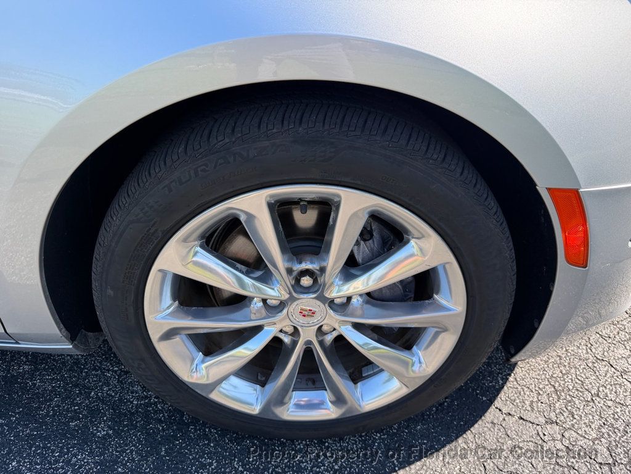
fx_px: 437
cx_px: 316
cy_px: 237
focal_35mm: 24
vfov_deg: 56.8
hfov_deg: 71.6
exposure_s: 1/920
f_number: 1.78
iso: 100
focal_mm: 6.76
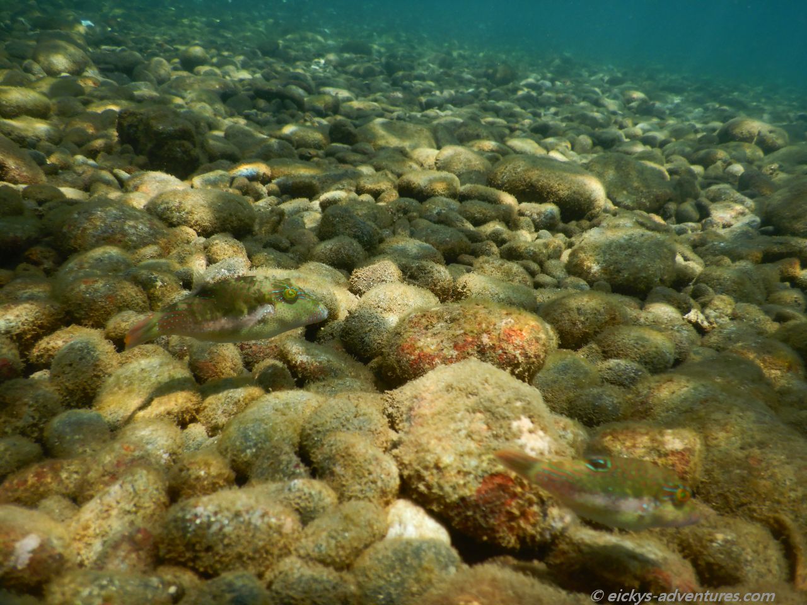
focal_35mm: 24
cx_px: 404
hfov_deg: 71.6
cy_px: 302
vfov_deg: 56.8
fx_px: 560
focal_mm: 4.3
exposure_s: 1/800
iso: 125
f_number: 2.8
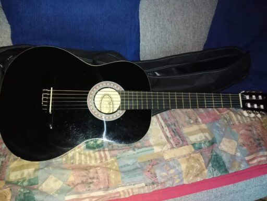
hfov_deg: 67.3
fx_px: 201
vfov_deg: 53.1
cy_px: 100
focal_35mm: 26
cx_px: 134
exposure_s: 1/15
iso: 819
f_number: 2.2
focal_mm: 3.46
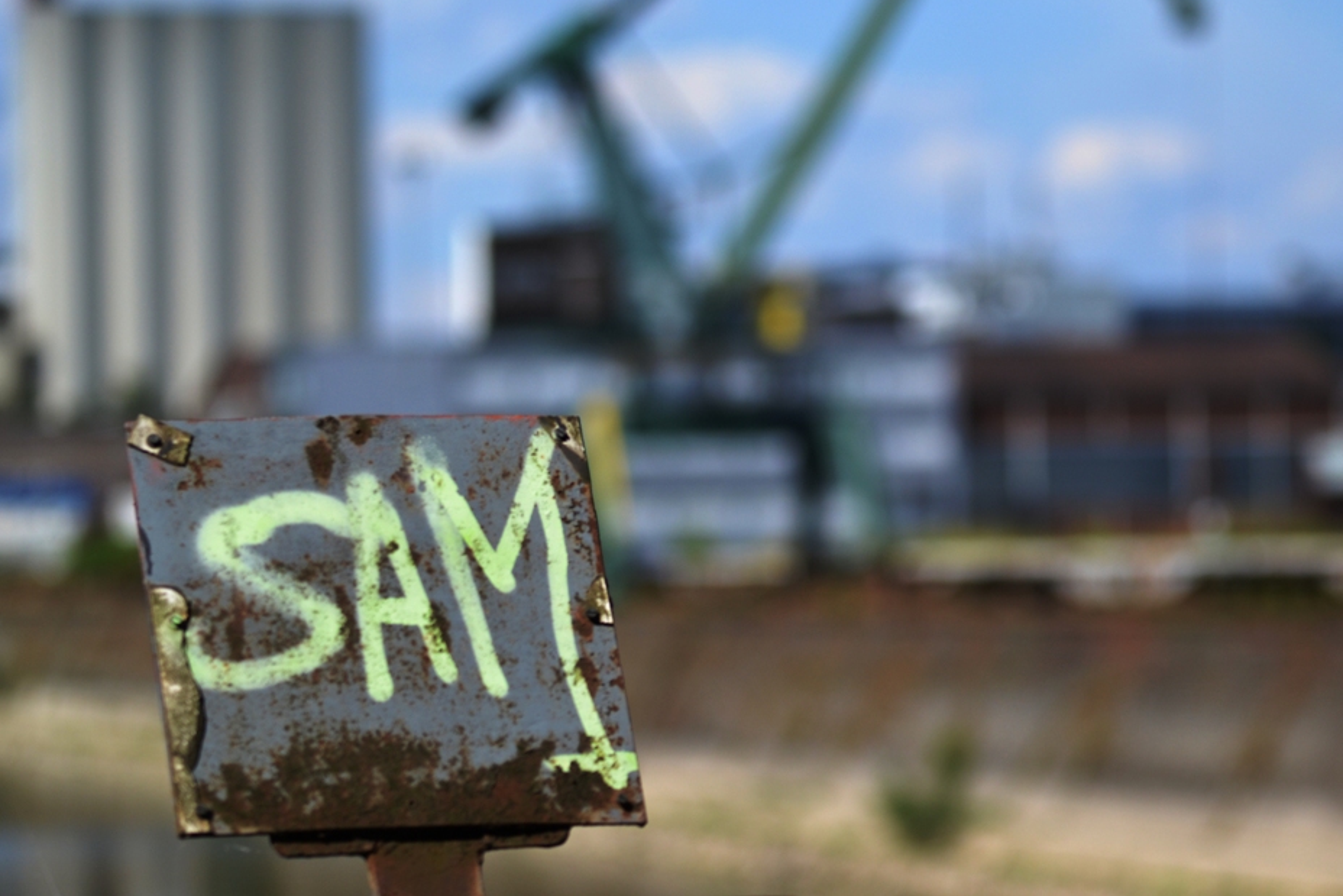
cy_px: 403
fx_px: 5559
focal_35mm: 149
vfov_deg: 9.2
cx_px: 724
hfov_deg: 13.8
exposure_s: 1/4000
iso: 280
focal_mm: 90
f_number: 2.8
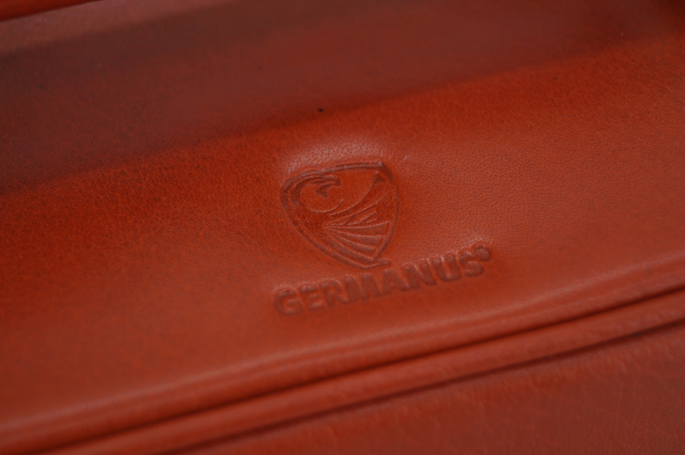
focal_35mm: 82
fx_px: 1559
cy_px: 228
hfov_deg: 24.8
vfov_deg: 16.6
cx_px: 342
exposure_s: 1/100
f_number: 5.6
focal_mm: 55
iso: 160
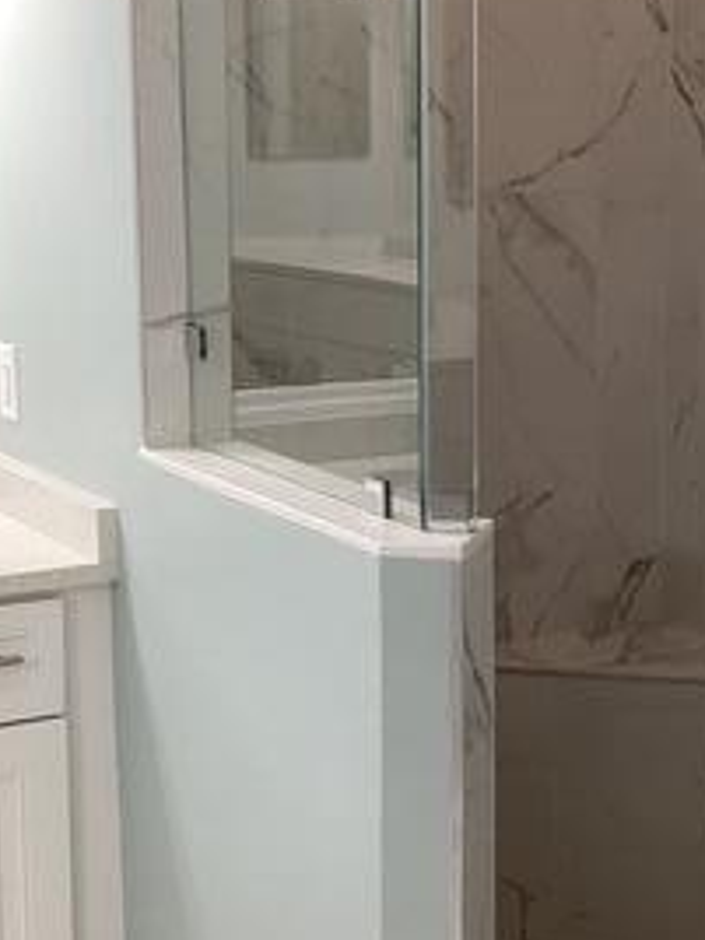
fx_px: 2009
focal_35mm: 74
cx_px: 642
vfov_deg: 26.3
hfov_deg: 19.5
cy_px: 452
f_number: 2.4
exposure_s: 1/60
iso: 80
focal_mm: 3.3
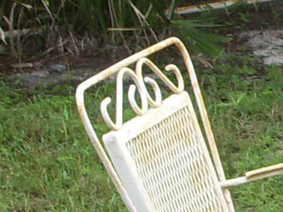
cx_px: 445
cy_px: 120
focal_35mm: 265
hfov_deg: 7.3
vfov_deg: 5.6
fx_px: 2168
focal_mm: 6.3
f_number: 3.3
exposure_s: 1/60
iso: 100
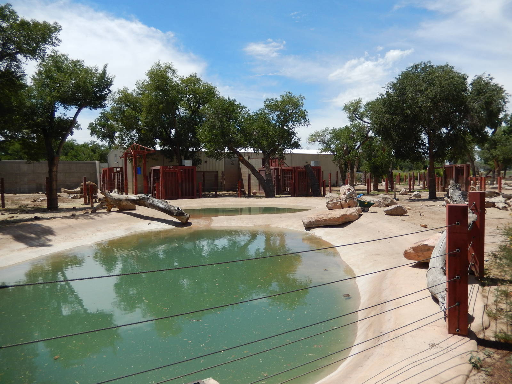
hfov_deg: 69.4
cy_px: 192
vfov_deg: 54.9
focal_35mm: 25
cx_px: 256
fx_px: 370
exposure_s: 1/500
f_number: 6.8
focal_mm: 4.5
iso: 125
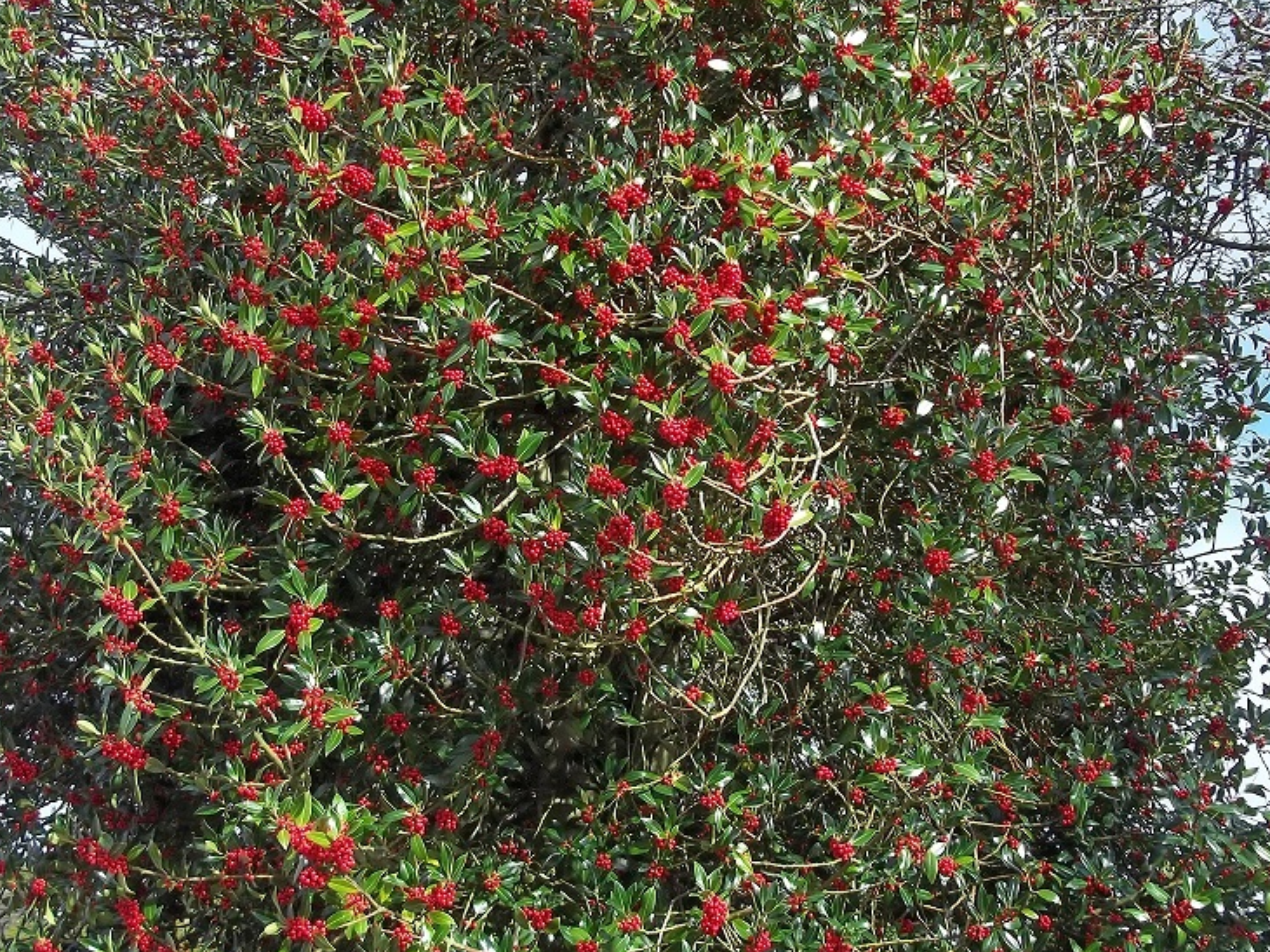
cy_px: 560
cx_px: 524
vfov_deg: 30.8
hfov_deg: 40.3
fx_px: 1724
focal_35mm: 47
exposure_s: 1/400
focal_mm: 5.7
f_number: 2.9
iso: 64
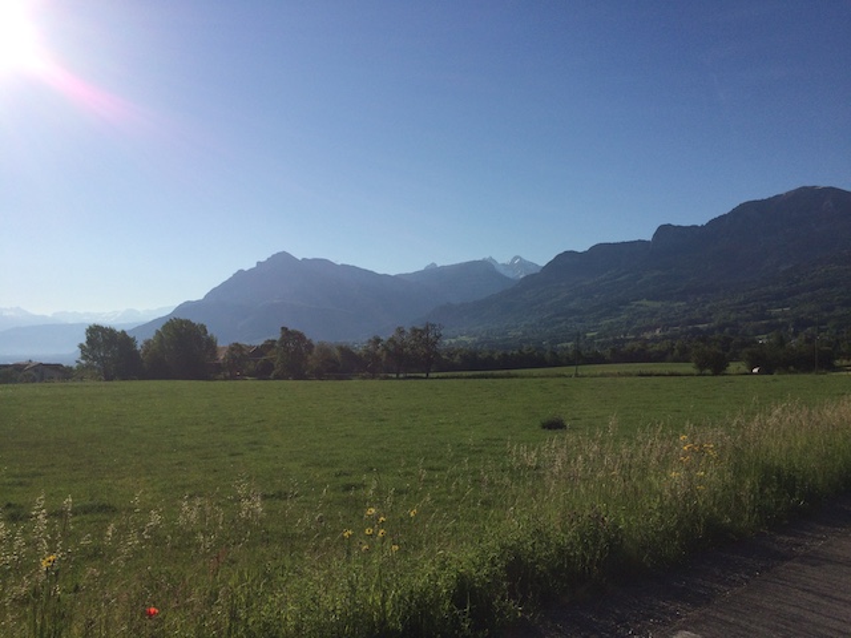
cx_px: 426
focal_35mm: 29
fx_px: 713
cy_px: 319
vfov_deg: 48.2
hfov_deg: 61.7
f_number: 2.2
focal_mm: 4.15
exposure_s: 1/5882
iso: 32
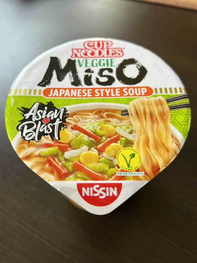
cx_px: 98
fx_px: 197
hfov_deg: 53.1
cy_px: 132
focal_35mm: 26
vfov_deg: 67.3
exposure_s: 1/120
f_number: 1.5
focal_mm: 5.7
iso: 125
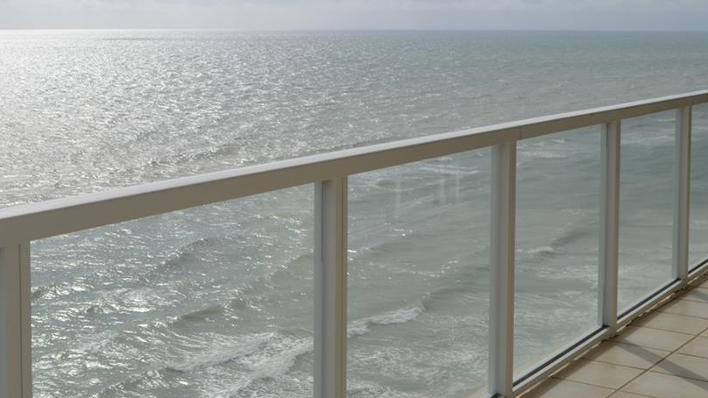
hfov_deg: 37.2
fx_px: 1051
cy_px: 59
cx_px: 343
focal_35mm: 56
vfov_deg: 21.1
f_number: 10
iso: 100
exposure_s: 1/400
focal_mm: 18
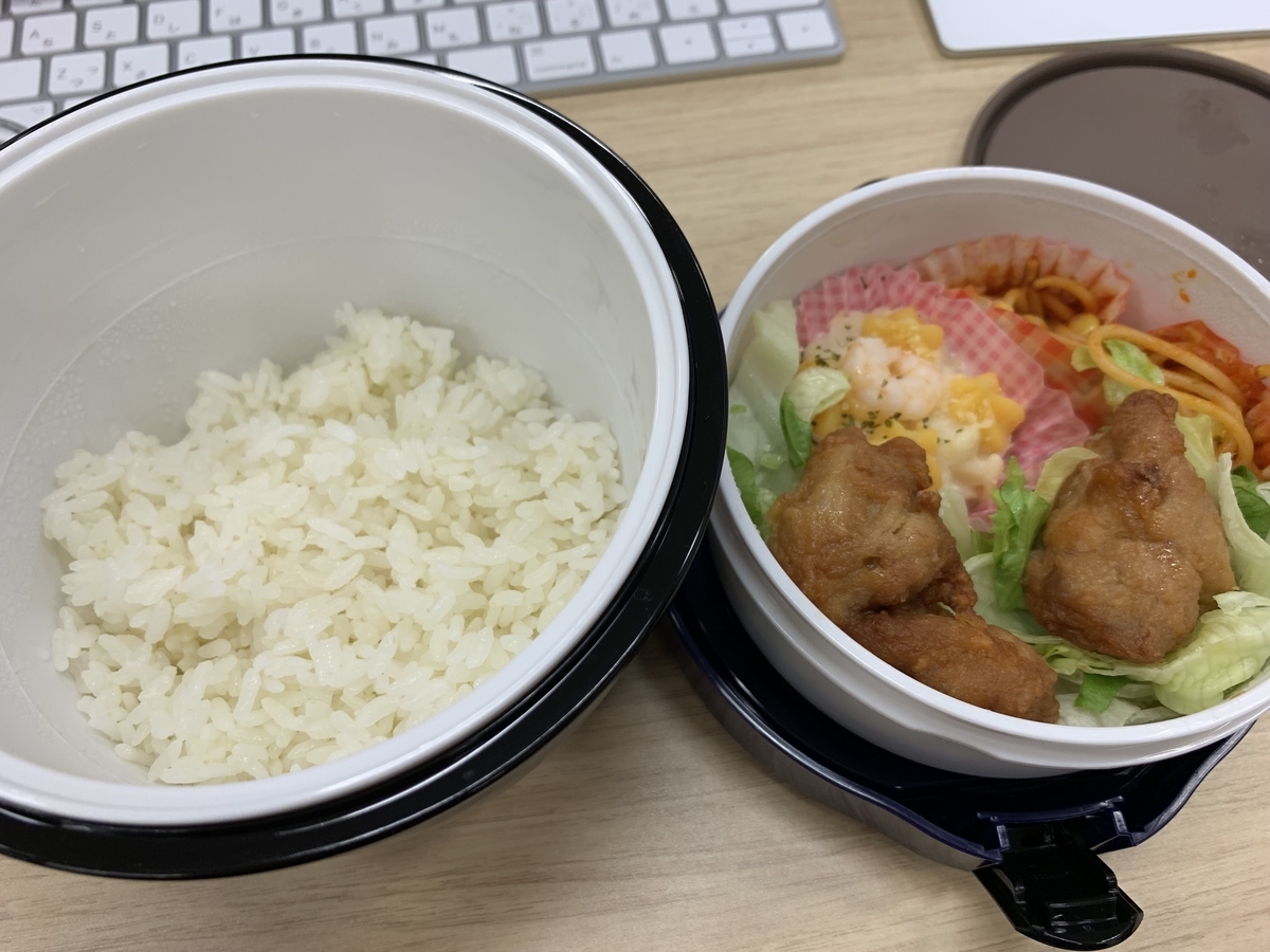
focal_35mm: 26
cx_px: 635
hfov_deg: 67.3
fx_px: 954
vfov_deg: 53.1
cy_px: 476
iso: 80
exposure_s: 1/100
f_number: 1.8
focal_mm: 4.25
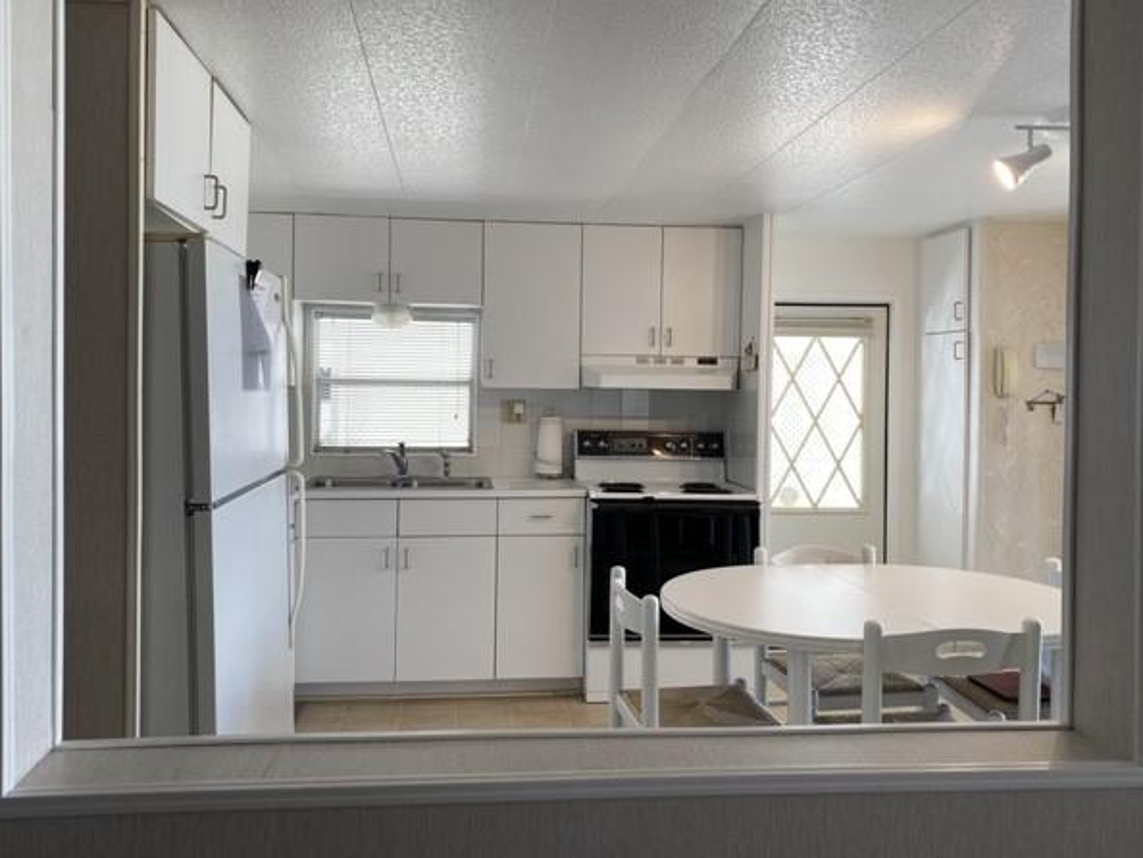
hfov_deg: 63.4
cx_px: 572
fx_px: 925
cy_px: 398
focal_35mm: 28
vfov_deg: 49.7
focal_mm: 4.25
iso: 64
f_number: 1.8
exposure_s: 1/120
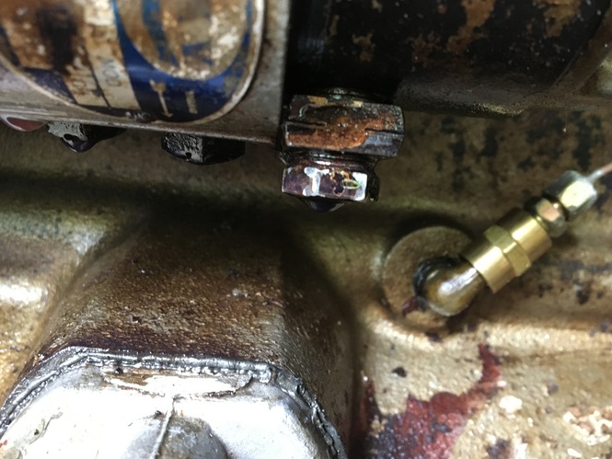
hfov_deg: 60.0
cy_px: 230
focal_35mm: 30
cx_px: 310
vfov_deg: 46.8
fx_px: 530
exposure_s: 1/15
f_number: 2.2
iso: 200
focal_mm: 4.15
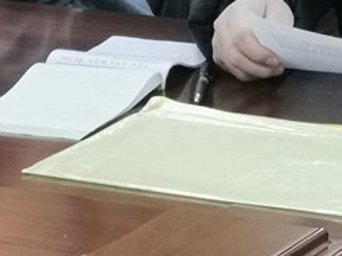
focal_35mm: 153
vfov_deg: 9.4
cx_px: 535
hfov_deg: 12.2
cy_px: -153
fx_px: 1510
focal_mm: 5.58
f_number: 1.8
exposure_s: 1/50
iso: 200
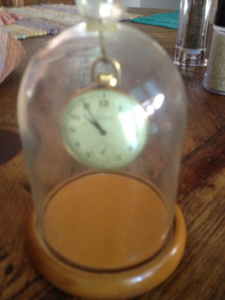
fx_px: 303
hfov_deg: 40.7
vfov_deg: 52.6
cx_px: 112
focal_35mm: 35
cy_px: 150
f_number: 2.4
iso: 320
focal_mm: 4.28
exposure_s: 1/20
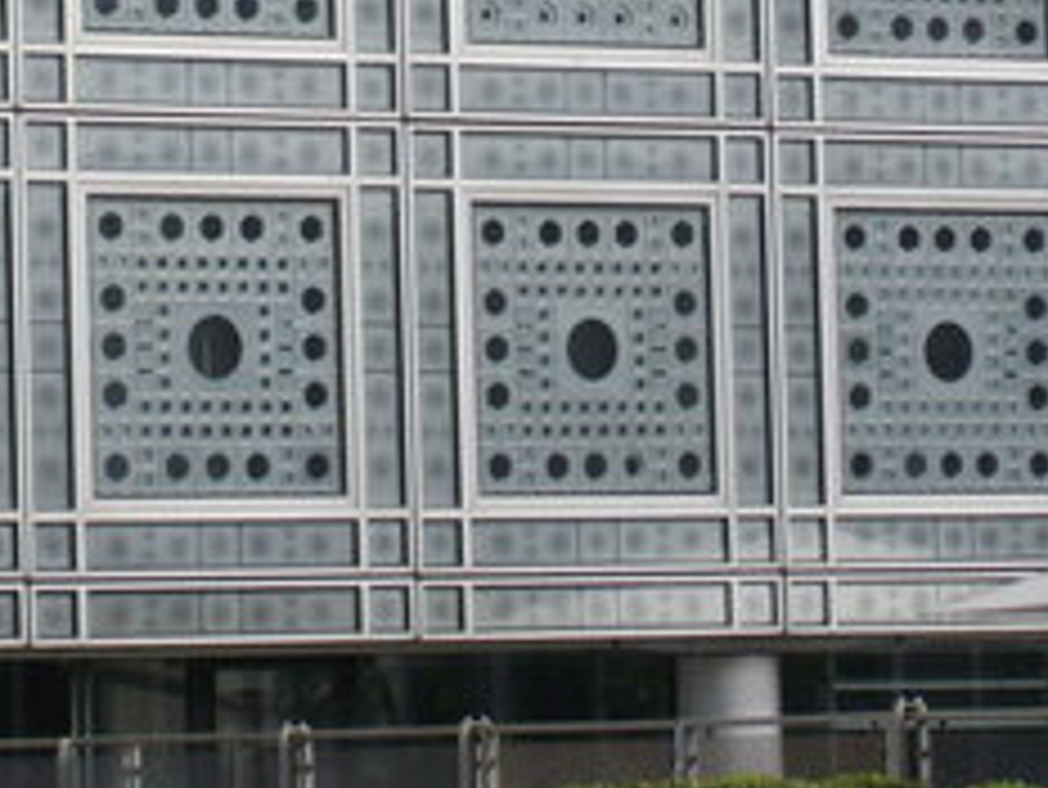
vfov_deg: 5.0
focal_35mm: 297
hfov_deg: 6.7
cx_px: 567
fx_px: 8996
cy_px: -216
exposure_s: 1/320
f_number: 4.8
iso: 80
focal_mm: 18
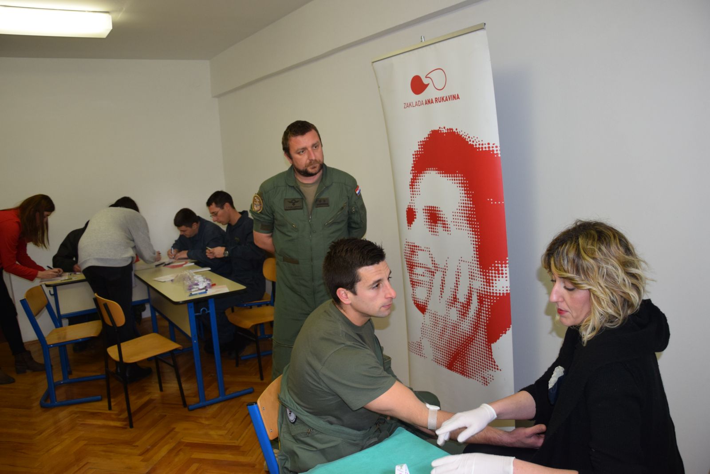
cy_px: 237
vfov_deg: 47.9
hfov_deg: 67.4
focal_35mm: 27
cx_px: 355
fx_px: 533
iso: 800
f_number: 4.5
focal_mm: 18
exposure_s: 1/80
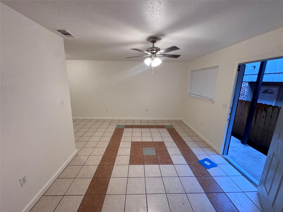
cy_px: 106
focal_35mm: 14
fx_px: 114
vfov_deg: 85.7
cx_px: 142
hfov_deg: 102.1
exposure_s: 1/60
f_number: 2.2
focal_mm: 2.22
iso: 200
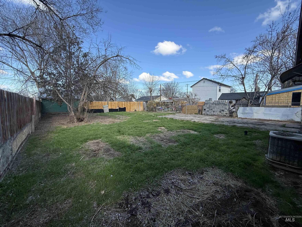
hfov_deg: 102.1
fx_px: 122
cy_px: 114
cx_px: 151
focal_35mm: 14
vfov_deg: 85.7
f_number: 2.2
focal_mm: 2.22
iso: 50
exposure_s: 1/672
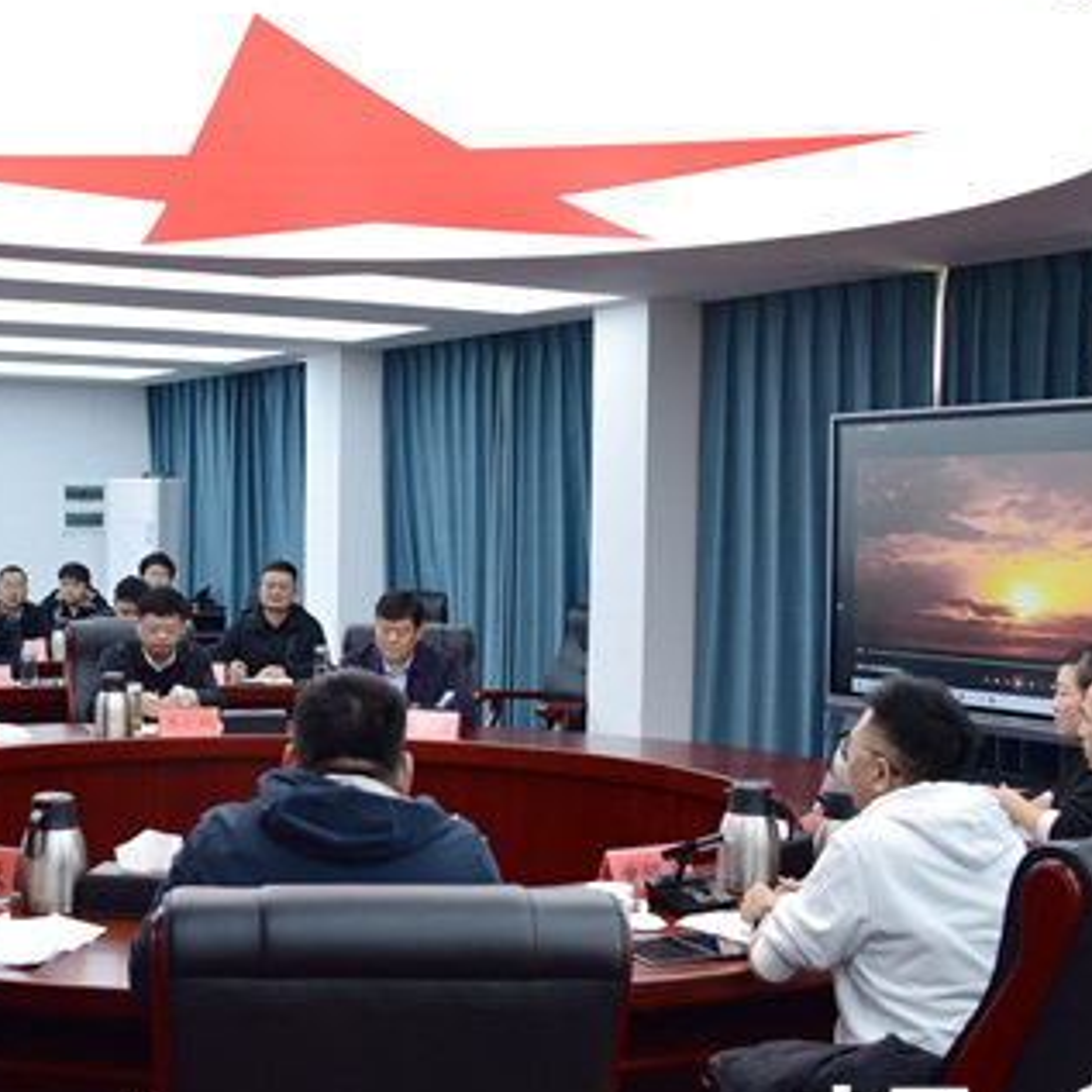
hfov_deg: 36.4
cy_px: 648
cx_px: 238
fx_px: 1606
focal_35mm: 45
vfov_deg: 37.4
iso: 800
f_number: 5
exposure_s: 1/100
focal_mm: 28
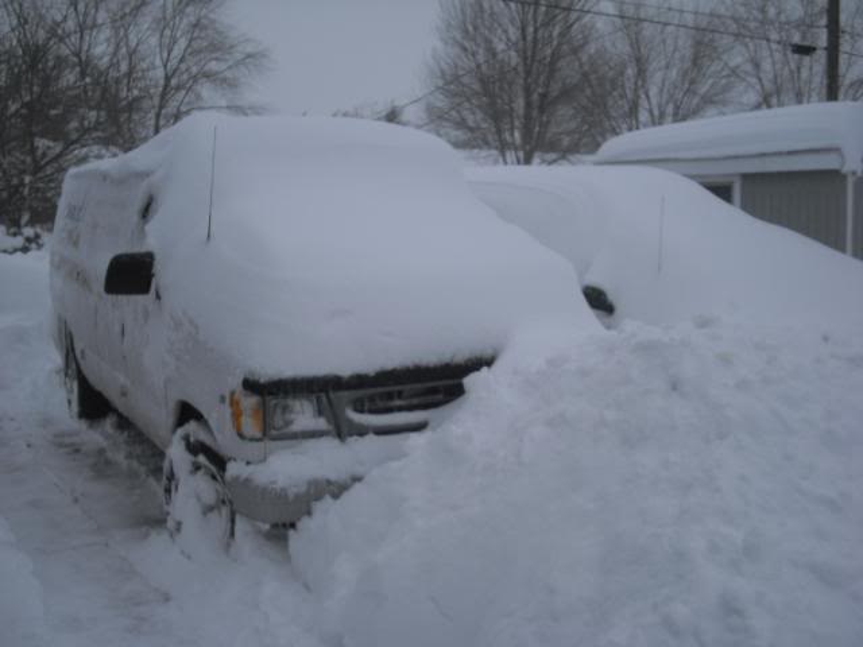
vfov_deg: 37.7
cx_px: 432
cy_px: 324
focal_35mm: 38
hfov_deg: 49.0
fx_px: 947
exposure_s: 1/125
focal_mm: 6.2
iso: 64
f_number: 5.6
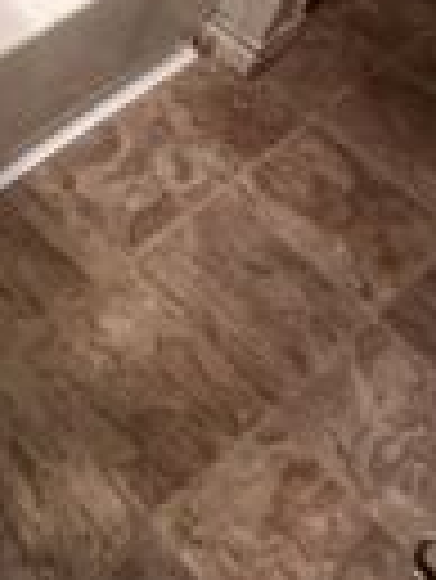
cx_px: -306
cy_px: -241
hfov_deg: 19.9
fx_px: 972
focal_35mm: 58
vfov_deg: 26.3
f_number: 2.2
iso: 250
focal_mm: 2.22
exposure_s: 1/120
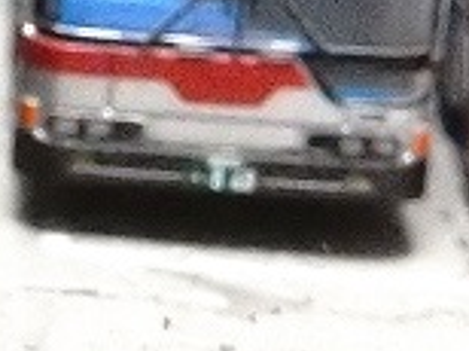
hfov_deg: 7.2
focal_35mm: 273
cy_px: -237
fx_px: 3693
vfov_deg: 5.4
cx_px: -119
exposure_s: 1/100
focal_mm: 10.7
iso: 3200
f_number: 4.5
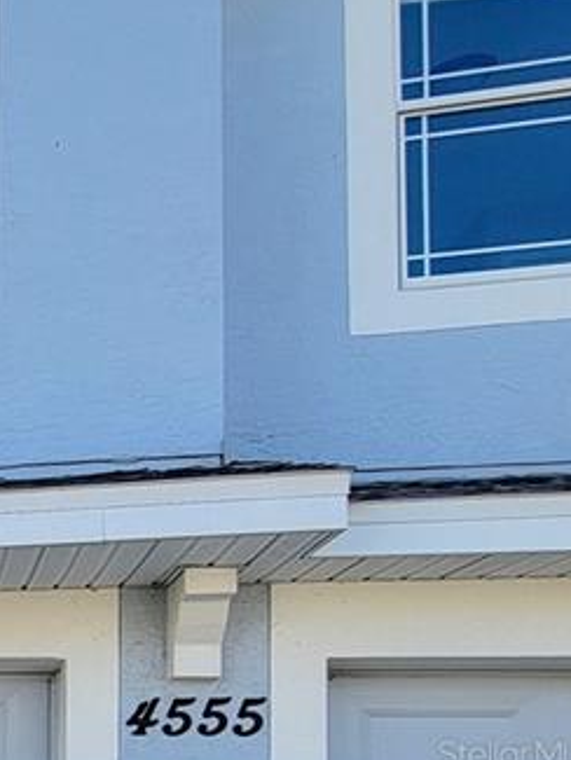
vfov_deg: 35.9
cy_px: 753
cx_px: -449
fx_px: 1055
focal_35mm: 48
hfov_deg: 21.0
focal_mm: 2.2
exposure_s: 1/833
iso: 50
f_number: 2.2
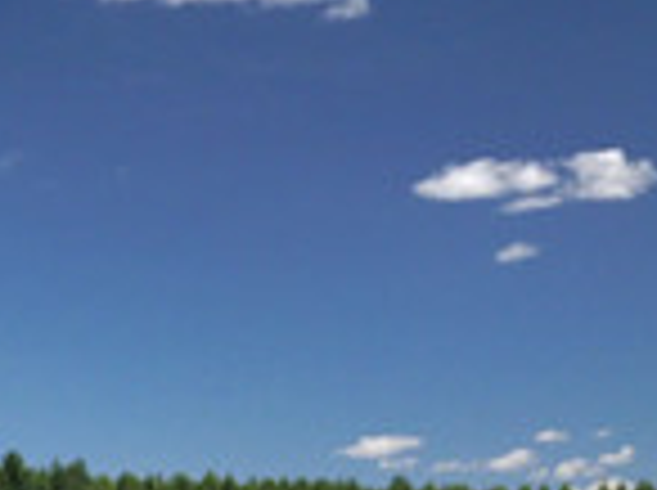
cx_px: -432
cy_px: 625
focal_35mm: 98
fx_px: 1857
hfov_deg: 17.3
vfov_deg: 14.5
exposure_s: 1/1250
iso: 100
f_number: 2.2
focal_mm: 4.73
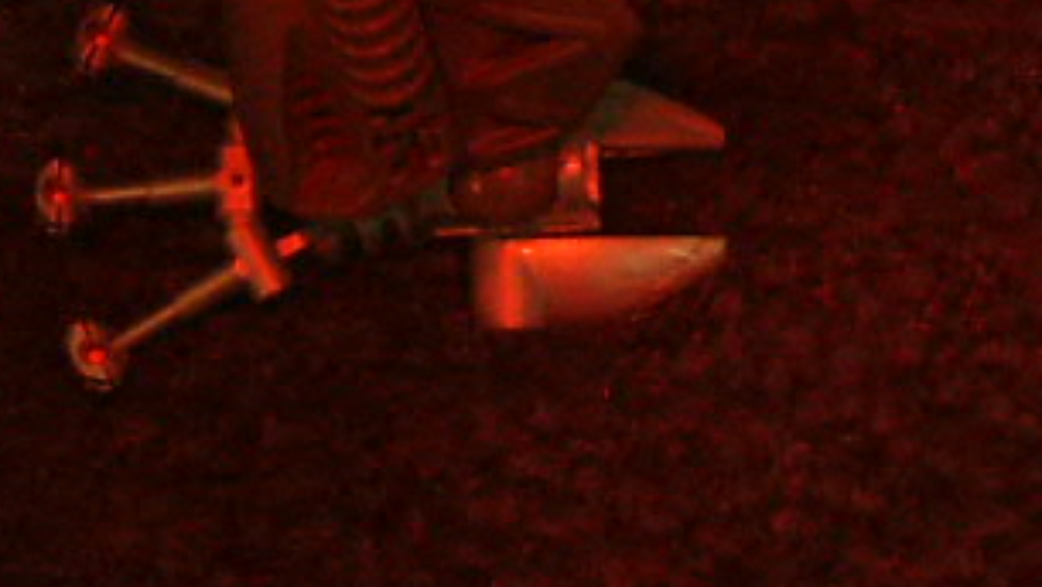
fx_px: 4423
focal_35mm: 160
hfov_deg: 13.0
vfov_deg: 7.3
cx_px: 1370
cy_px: -570
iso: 200
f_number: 3
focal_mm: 7.18
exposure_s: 1/45
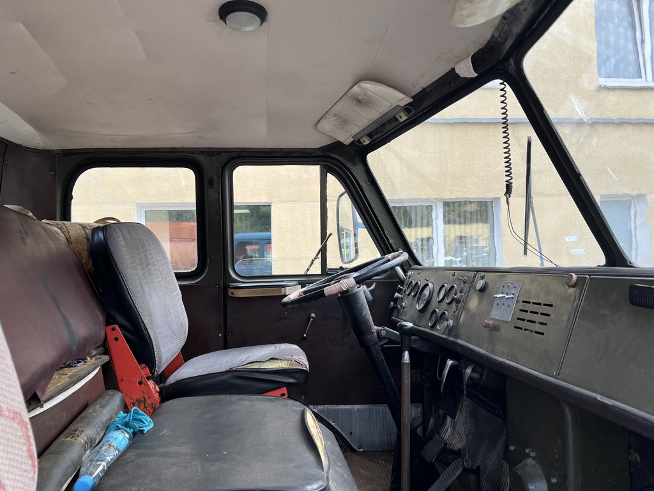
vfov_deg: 53.1
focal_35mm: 26
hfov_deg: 67.3
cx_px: 327
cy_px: 246
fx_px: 491
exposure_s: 1/628
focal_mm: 5.7
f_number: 1.5
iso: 50
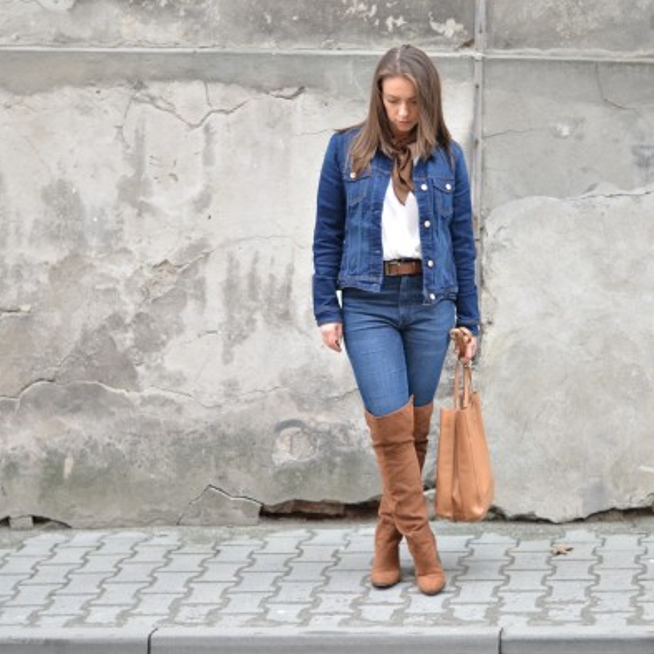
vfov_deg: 17.9
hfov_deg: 17.9
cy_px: 325
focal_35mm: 97
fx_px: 2073
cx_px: 368
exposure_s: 1/320
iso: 100
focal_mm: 50
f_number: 1.8
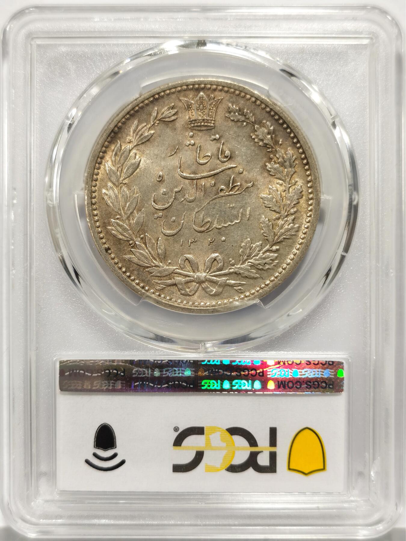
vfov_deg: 35.5
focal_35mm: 54
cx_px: 203
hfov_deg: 27.0
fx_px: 844
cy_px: 270
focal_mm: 5.56
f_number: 16
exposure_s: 1/100
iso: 100
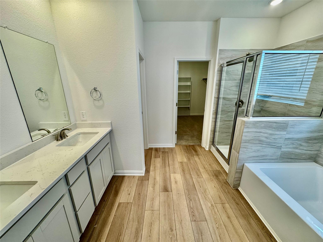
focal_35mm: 14
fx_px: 131
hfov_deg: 102.1
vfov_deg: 85.7
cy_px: 121
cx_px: 162
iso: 160
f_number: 2.2
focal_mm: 2.22
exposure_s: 1/120
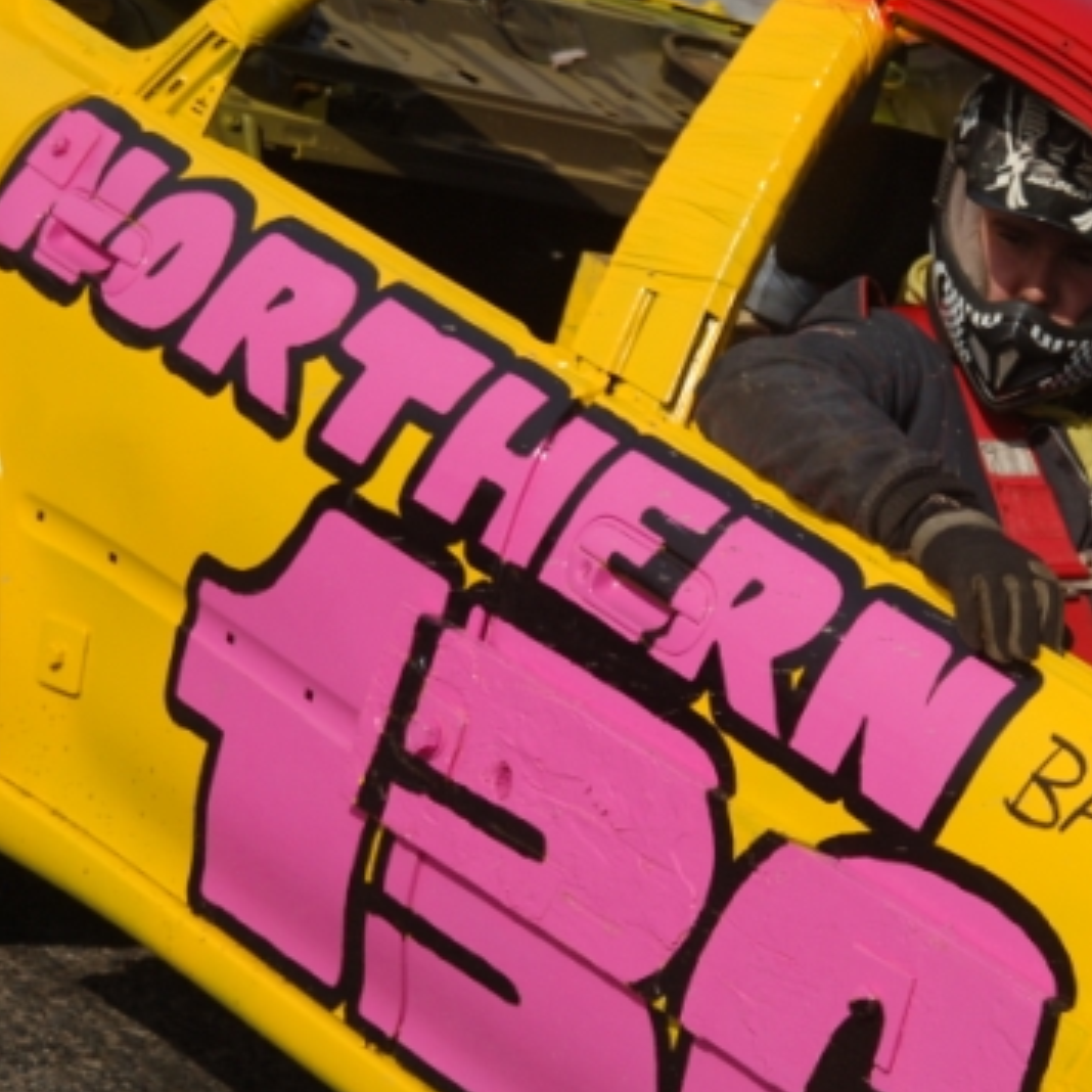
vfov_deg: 11.7
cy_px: 518
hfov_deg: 11.7
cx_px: 856
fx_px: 5309
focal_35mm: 149
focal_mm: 65
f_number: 5.3
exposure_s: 1/1600
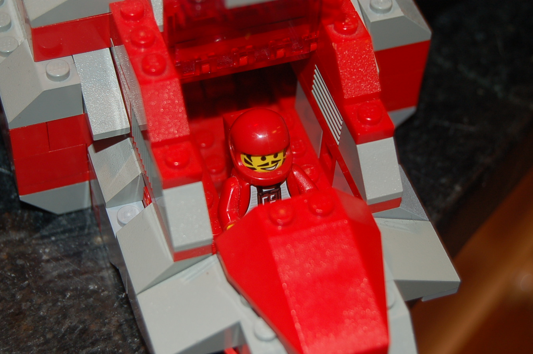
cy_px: 161
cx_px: 248
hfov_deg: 23.1
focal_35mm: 88
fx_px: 1302
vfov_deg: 15.5
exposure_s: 1/60
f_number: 5.6
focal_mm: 52
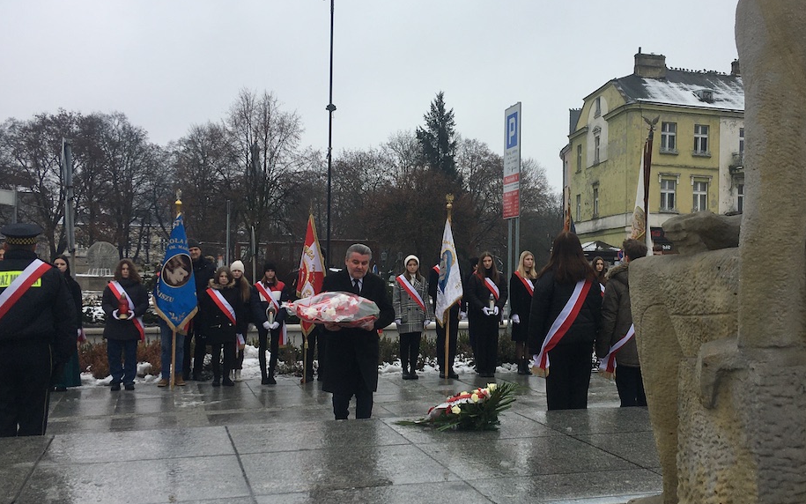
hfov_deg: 45.9
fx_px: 945
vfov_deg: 29.9
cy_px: 256
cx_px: 491
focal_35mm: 43
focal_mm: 4.15
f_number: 2.2
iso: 25
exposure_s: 1/392
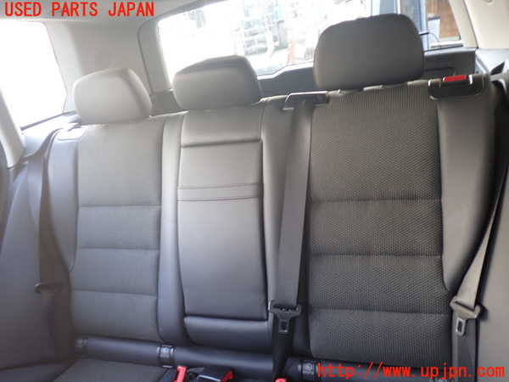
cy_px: 191
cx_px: 254
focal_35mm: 30
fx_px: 441
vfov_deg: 46.8
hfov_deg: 60.0
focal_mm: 5.4
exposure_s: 1/30
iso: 200
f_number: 2.3
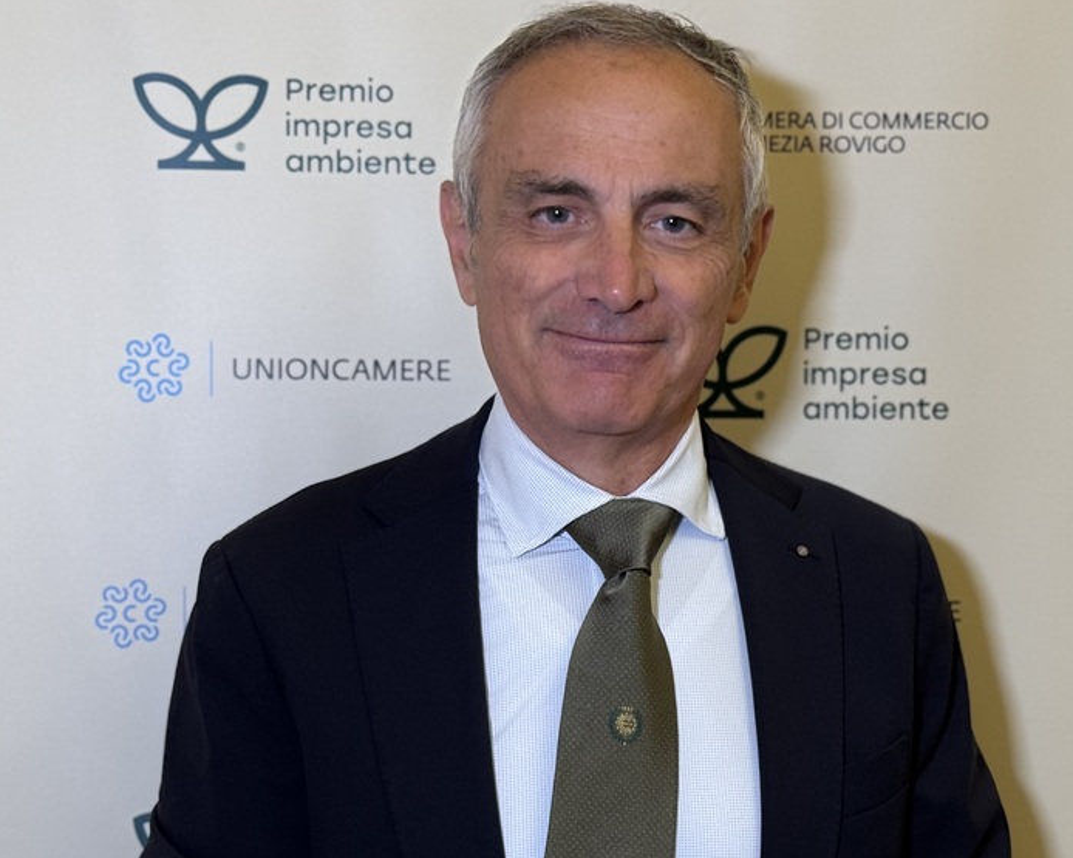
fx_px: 2572
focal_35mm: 81
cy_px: 481
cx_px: 543
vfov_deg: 18.9
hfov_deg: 23.6
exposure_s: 1/50
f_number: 1.78
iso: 80
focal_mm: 6.76
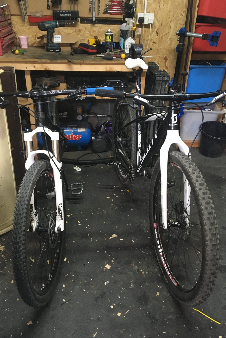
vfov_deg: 60.3
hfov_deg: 42.3
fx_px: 292
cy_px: 173
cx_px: 113
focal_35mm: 31
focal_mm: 4.15
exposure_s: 1/33
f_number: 2.2
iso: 200
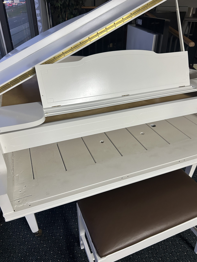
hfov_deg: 53.1
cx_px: 98
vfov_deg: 67.3
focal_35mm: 26
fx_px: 197
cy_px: 131
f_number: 1.5
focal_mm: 5.7
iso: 200
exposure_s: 1/60
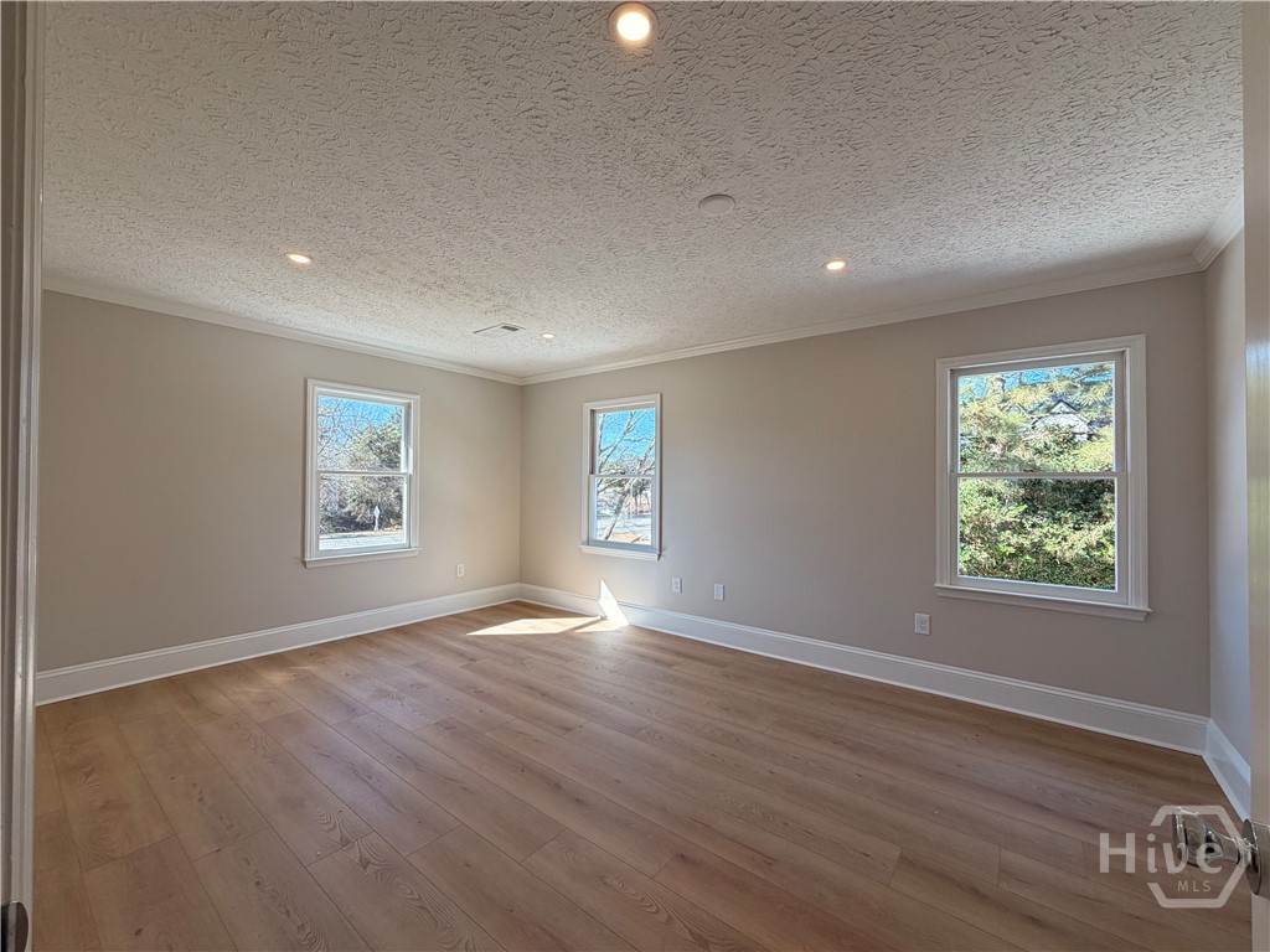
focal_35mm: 14
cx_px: 635
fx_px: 514
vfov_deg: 85.7
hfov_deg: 102.1
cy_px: 476
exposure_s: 1/130
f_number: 2.2
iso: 40
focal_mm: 2.22
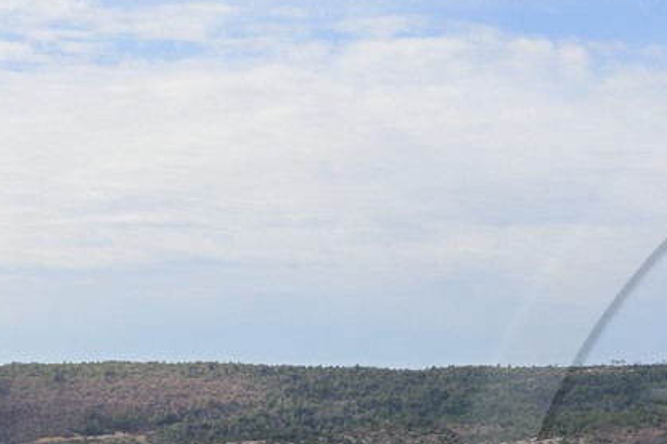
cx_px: 1090
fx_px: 2425
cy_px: 653
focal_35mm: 131
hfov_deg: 14.3
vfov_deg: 10.1
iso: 250
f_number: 13
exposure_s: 1/160
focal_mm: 34
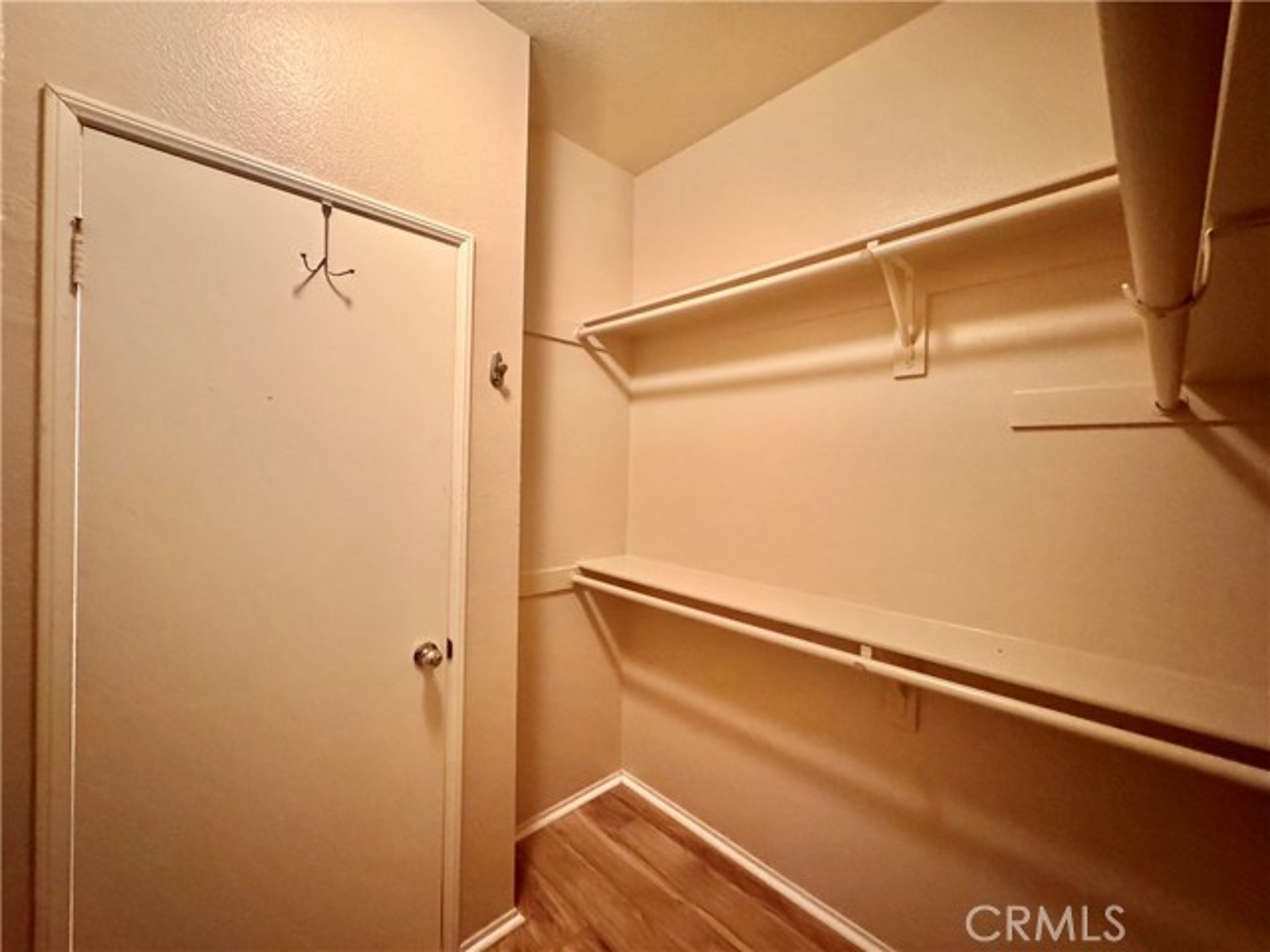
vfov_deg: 85.7
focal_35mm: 14
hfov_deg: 102.1
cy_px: 476
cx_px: 635
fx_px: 514
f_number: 2.2
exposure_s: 1/40
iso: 1000
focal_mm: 2.22
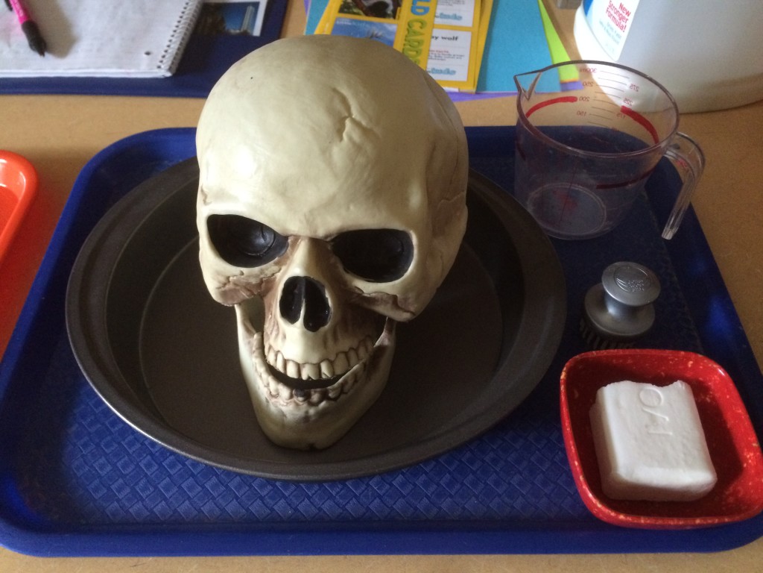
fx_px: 639
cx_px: 382
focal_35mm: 29
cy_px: 286
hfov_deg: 61.7
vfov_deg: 48.2
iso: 320
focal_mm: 4.15
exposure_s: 1/30
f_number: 2.2
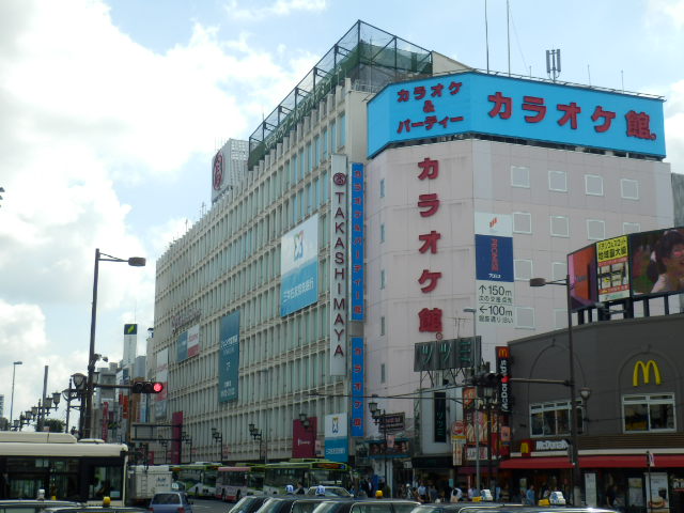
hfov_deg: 30.7
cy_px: 256
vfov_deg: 23.3
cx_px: 342
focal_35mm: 63
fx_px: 1245
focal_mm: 11.1
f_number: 4.6
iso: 80
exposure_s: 1/500
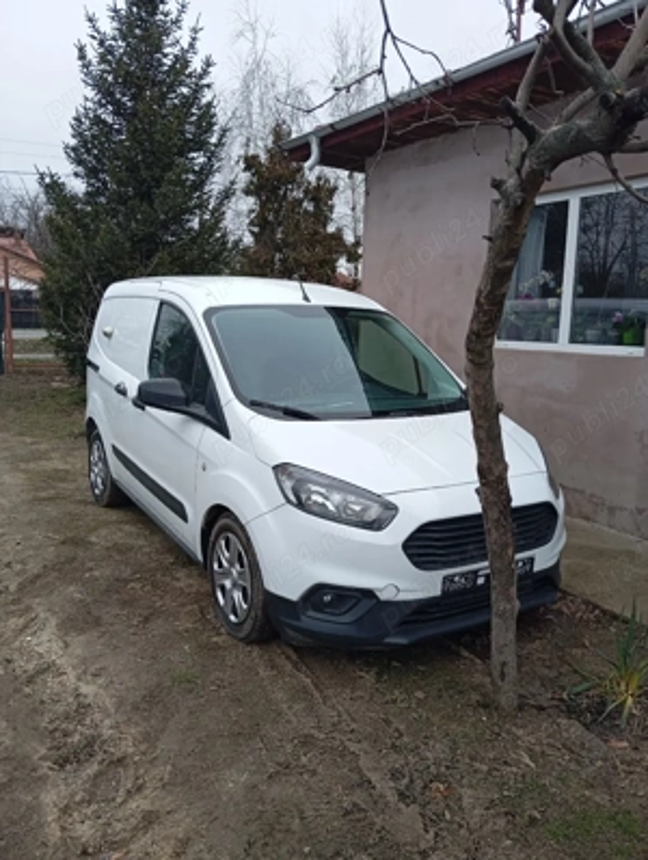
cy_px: 430
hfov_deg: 49.9
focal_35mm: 28
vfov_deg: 63.4
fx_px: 697
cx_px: 324
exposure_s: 1/294
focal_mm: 4.22
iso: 107
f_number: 1.8
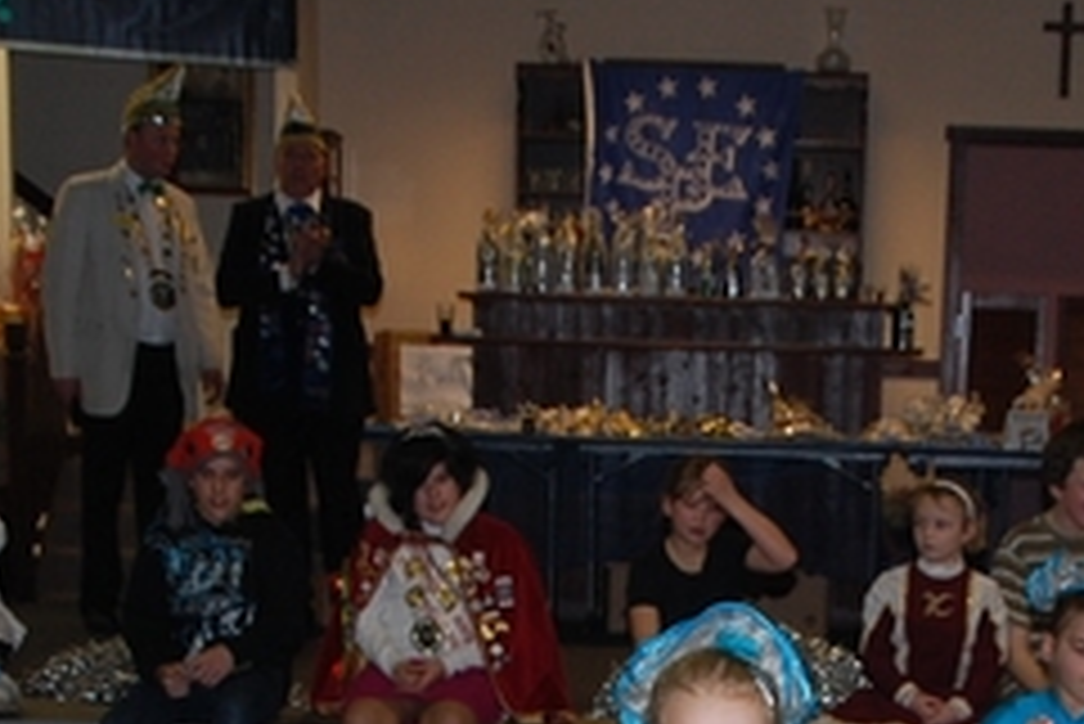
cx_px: 738
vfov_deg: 16.0
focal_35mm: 82
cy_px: 888
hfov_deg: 24.6
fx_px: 2470
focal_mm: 22
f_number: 4
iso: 400
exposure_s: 1/60
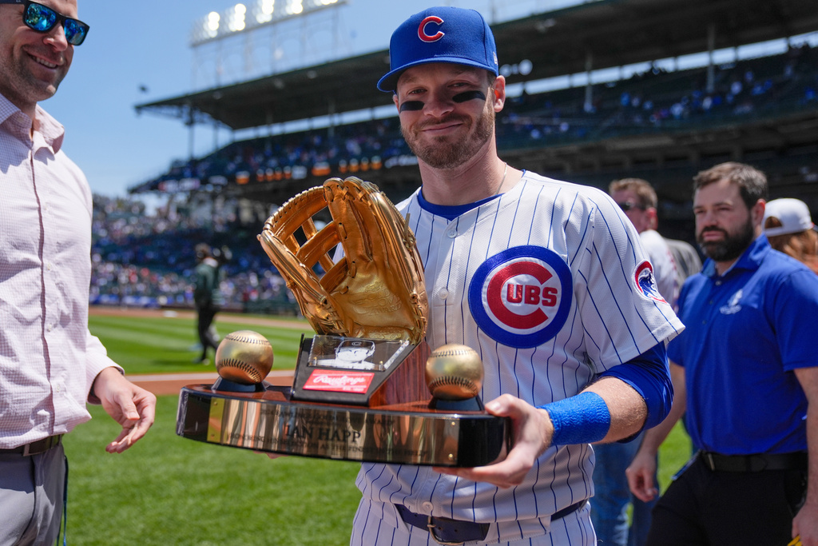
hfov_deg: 55.8
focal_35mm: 34
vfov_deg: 38.9
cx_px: 409
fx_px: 773
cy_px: 273
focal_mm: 34
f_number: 2.8
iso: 400
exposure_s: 1/12800
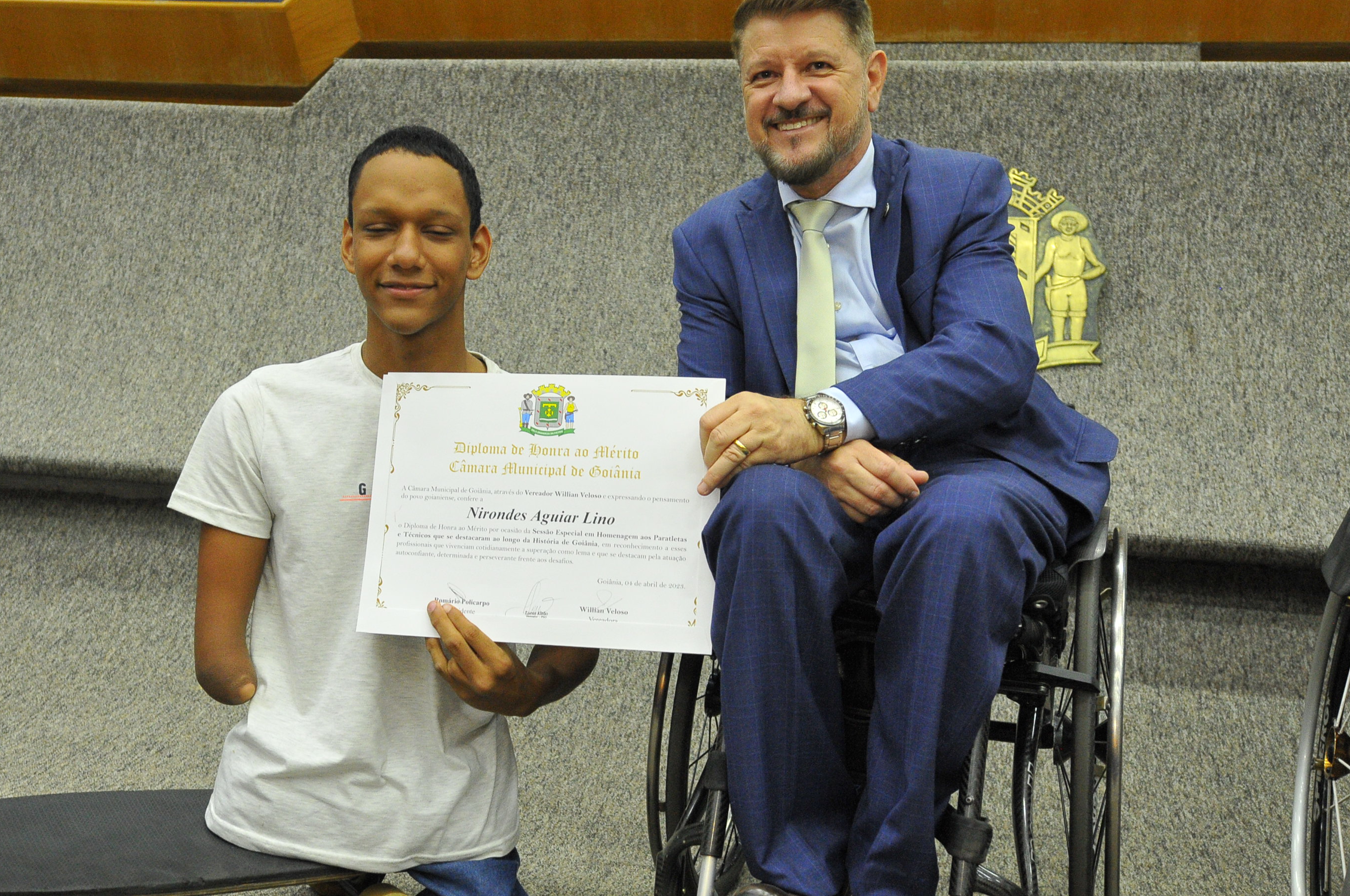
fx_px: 1461
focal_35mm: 39
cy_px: 471
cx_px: 554
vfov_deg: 34.1
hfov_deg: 49.4
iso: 1600
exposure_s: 1/125
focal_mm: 22
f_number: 3.2
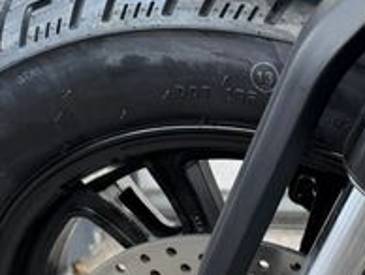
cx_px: 346
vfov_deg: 17.9
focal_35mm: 79
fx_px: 834
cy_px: 315
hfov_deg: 23.8
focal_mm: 6.76
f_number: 1.78
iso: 100
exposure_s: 1/204
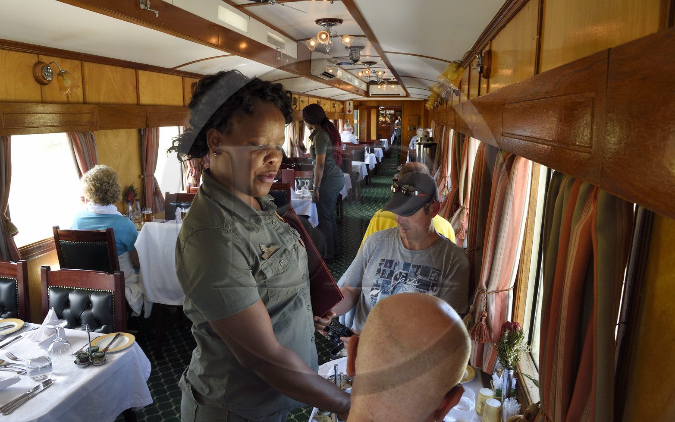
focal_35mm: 25
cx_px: 334
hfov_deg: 72.5
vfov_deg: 49.3
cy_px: 217
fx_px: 460
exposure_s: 1/80
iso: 800
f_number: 10
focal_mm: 24
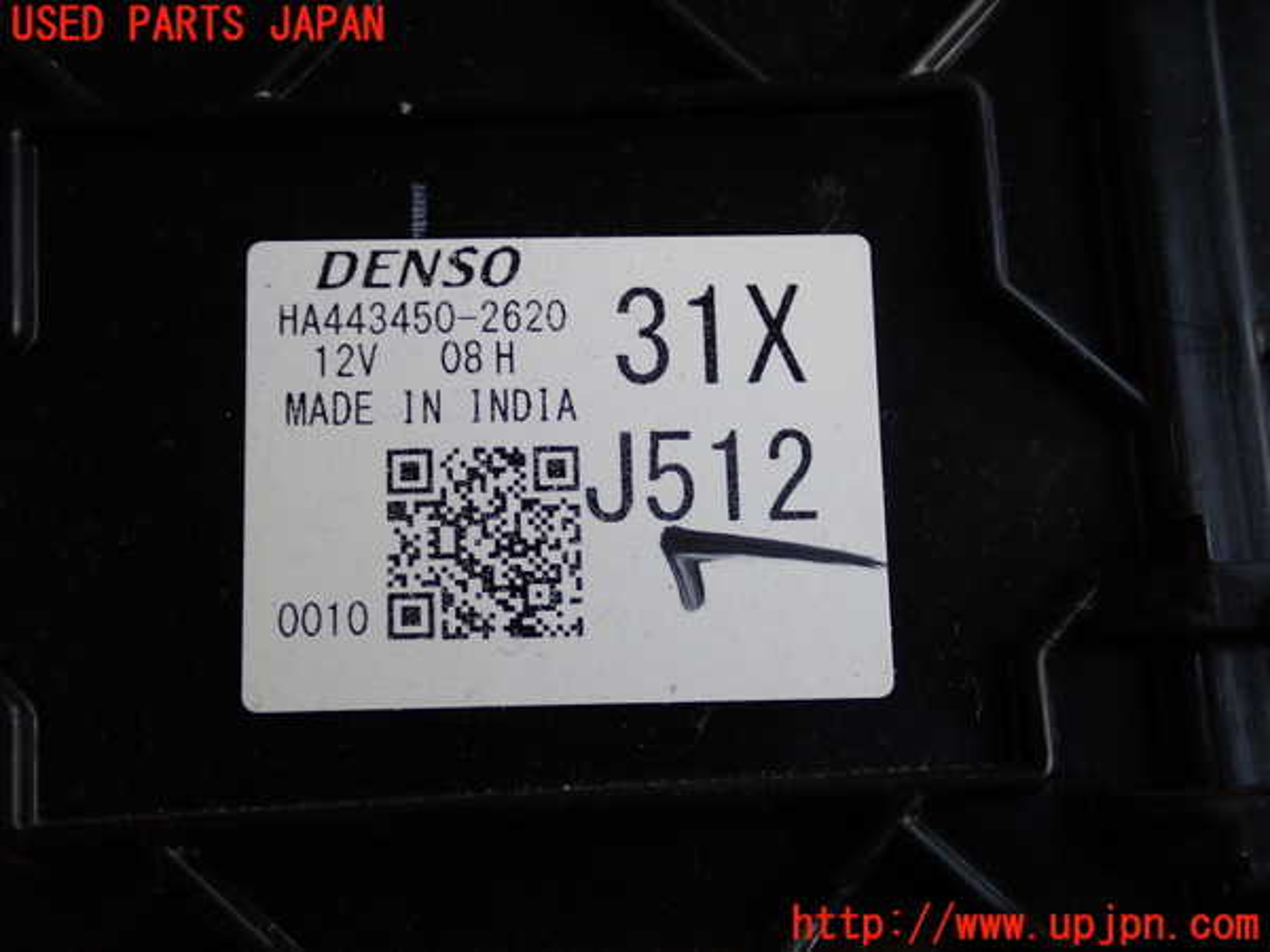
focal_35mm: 47
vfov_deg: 30.9
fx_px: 1724
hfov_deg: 40.4
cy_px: 476
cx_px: 635
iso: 200
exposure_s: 1/100
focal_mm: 8.4
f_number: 3.1
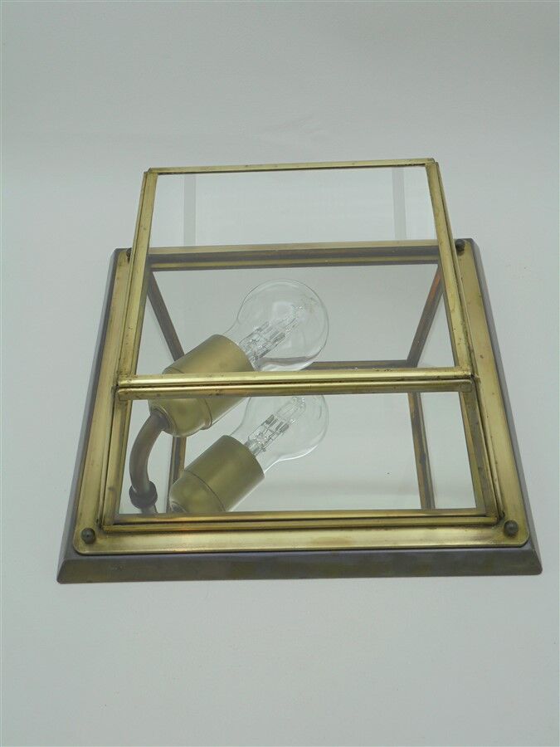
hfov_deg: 33.6
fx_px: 928
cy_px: 374
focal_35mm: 43
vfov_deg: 43.9
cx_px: 280
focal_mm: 7.8
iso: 100
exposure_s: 1/50
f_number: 4.5
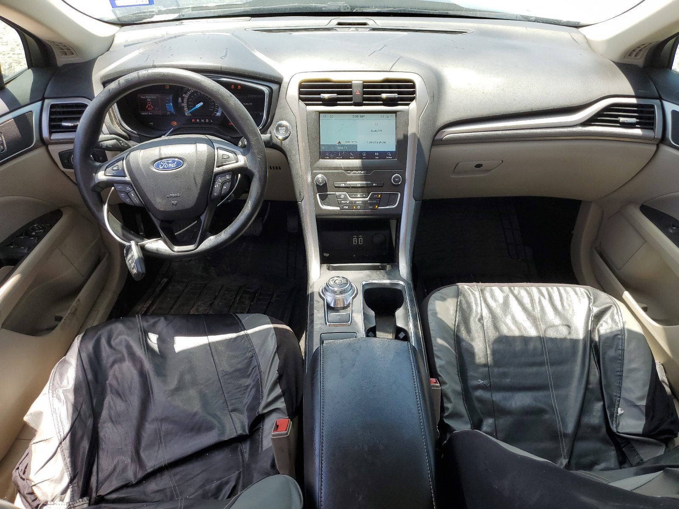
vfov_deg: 53.1
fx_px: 510
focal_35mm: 26
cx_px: 340
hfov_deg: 67.3
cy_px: 254
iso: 50
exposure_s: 1/435
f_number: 1.5
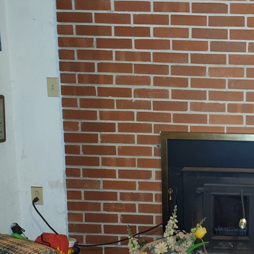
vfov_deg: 39.2
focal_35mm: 43
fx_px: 357
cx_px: 261
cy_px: 134
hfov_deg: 35.1
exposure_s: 1/10
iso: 200
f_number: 1.8
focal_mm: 6.4
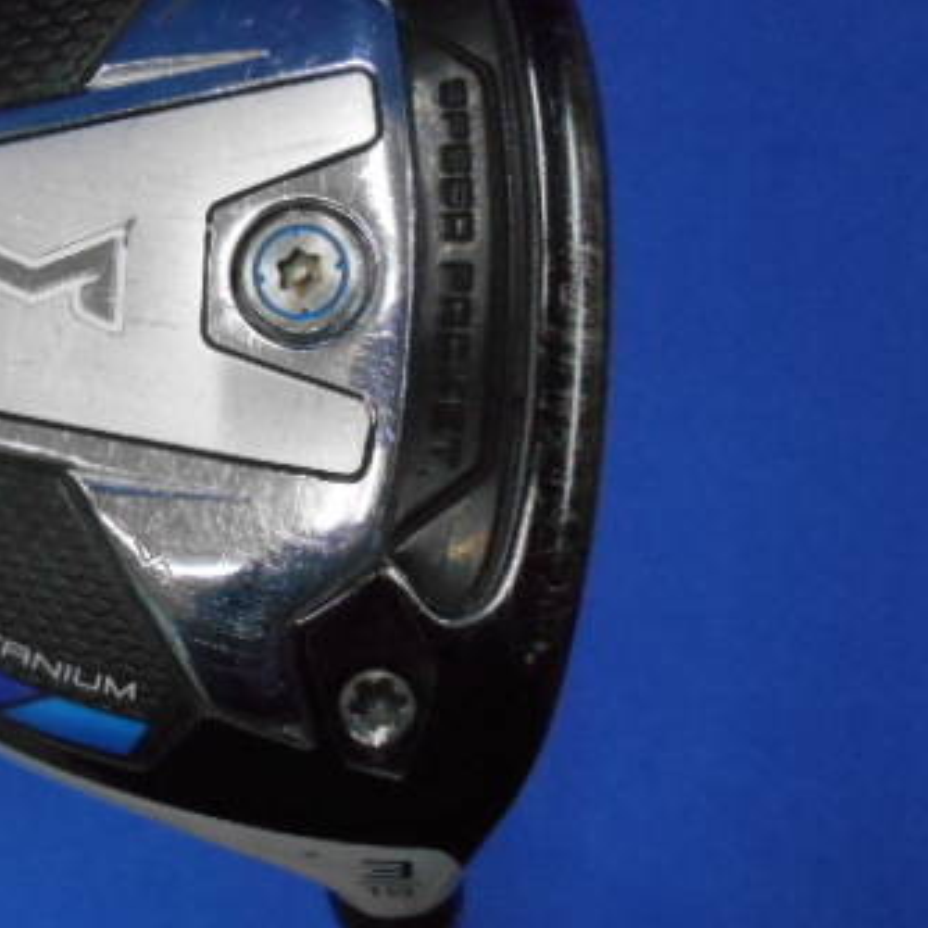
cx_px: 172
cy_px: 308
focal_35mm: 44
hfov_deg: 36.9
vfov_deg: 37.9
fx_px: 1335
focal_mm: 4.6
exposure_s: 1/200
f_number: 3.2
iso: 800
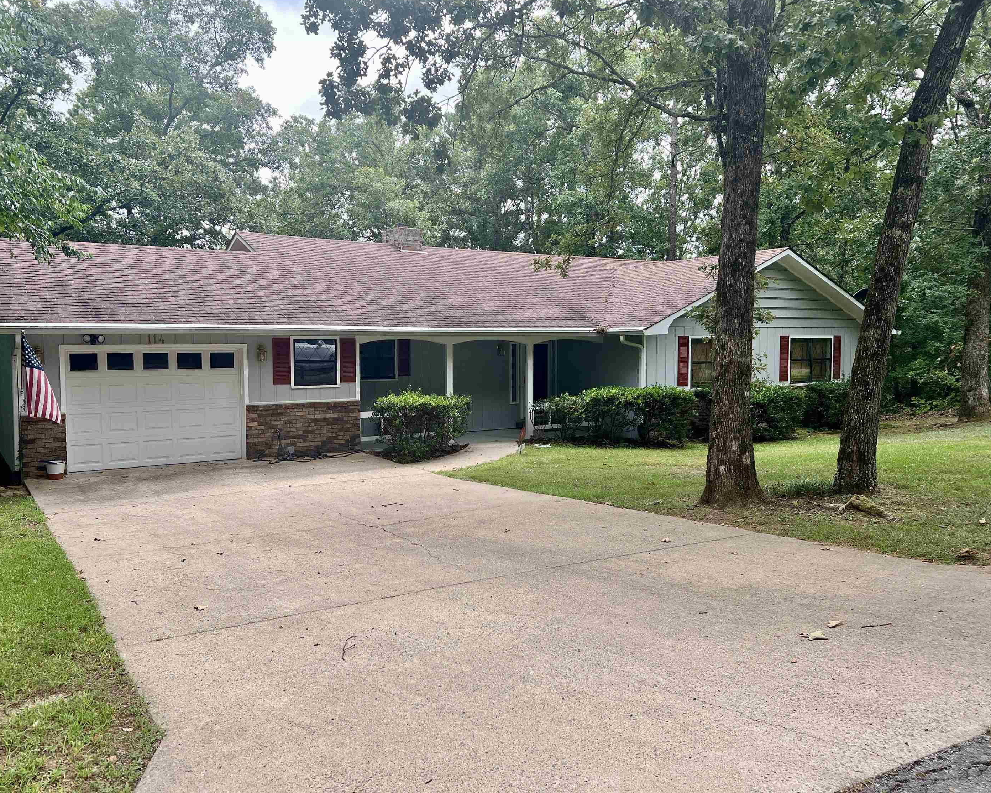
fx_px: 821
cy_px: 394
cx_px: 460
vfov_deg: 51.5
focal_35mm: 28
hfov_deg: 62.1
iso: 50
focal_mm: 5.7
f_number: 1.5
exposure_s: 1/471
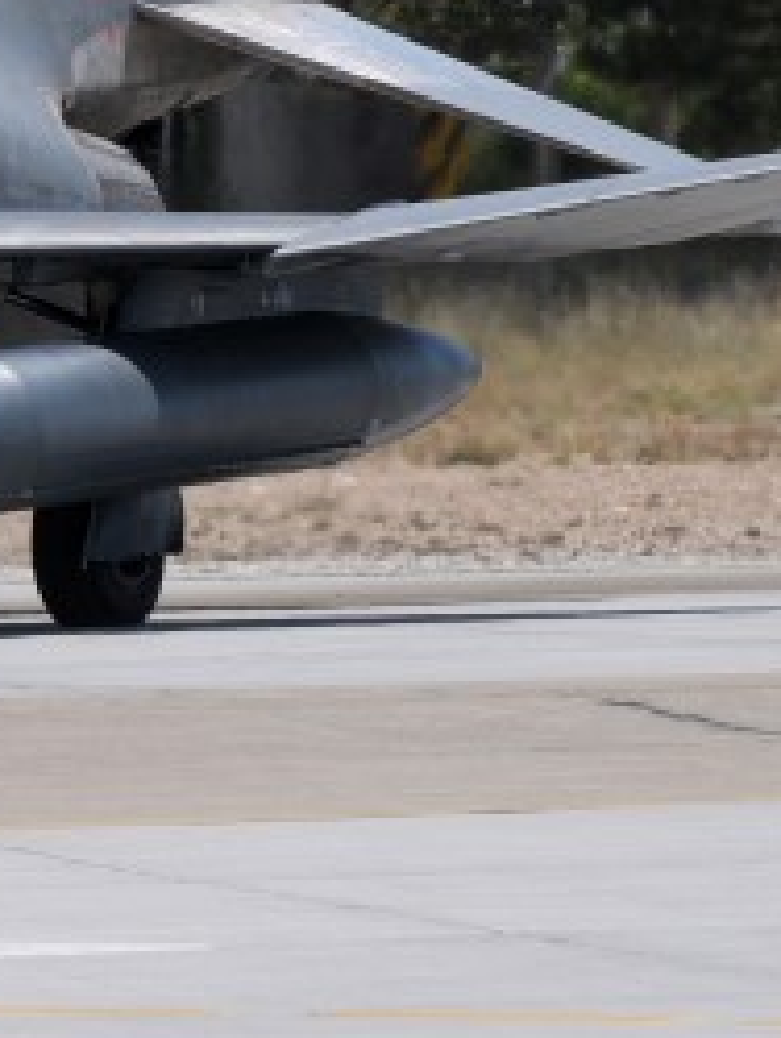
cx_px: -461
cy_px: 93
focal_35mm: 645
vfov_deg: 3.1
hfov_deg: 2.3
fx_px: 19370
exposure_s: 1/1000
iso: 200
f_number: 8
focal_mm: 140
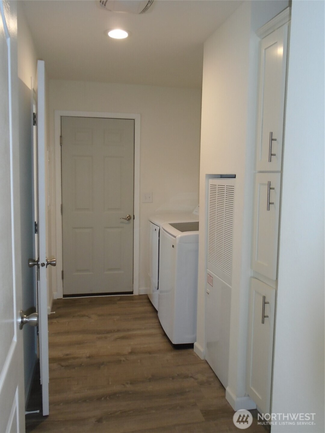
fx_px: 388
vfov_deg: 58.4
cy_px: 216
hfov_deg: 45.4
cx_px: 162
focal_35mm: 31
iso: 200
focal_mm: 5.5
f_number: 3.5
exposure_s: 1/40
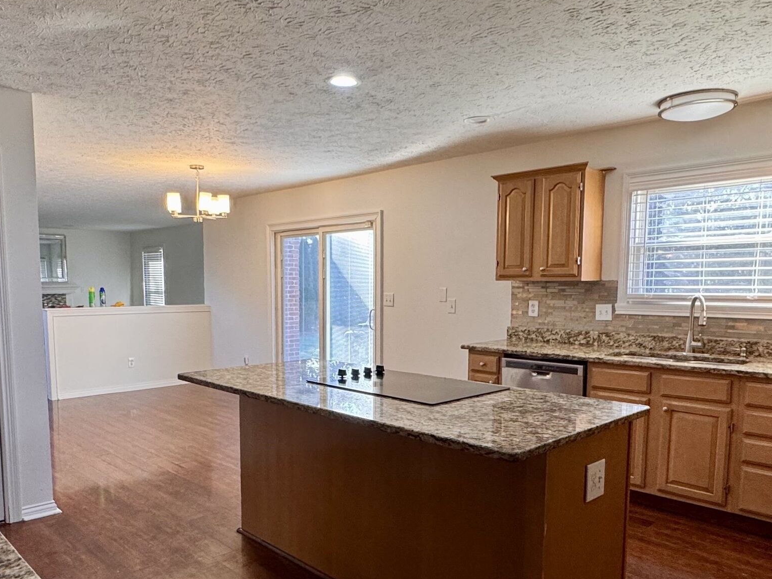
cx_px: 332
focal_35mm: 28
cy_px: 347
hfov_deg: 63.2
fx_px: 624
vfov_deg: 49.4
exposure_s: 1/120
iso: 200
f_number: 2.2
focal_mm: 2.22
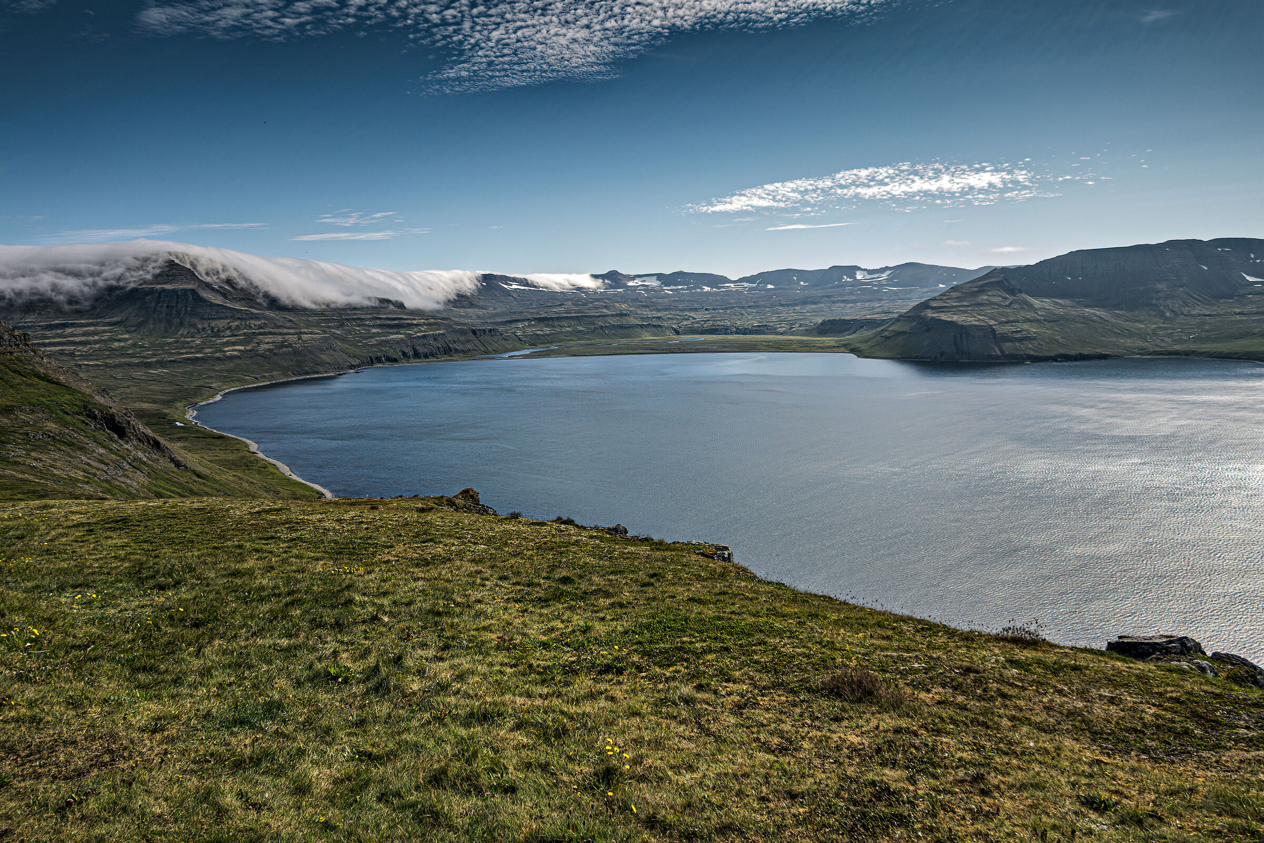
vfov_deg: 53.1
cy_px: 422
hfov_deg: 73.7
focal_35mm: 24
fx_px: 843
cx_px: 632
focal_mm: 9
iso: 64
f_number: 2.8
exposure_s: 1/1000
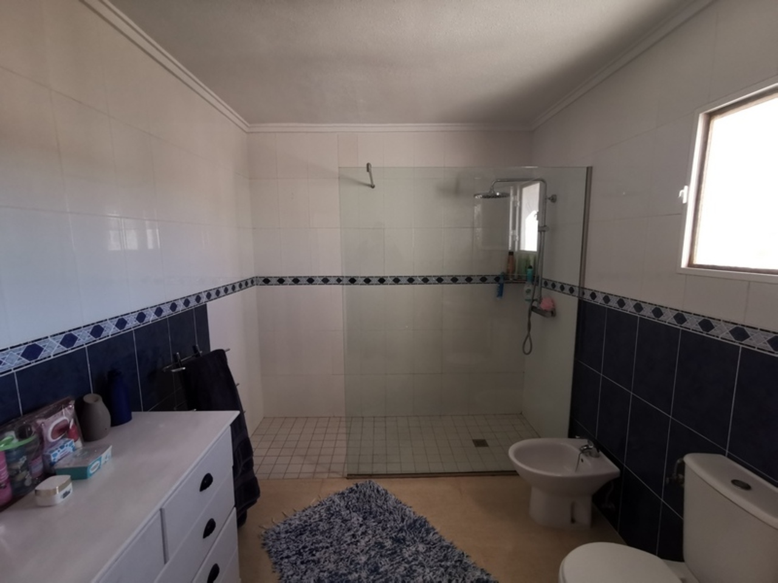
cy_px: 292
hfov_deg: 94.5
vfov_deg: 78.1
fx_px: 360
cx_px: 389
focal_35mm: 16
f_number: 2.2
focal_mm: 2.35
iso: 250
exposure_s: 1/100
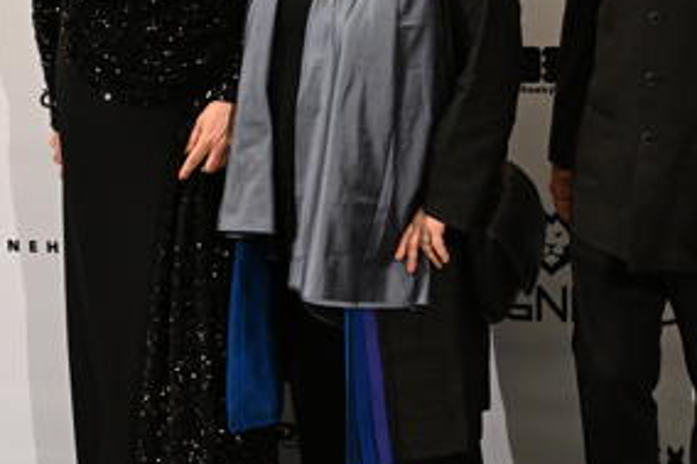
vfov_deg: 15.1
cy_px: 140
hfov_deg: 22.6
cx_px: 405
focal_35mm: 90
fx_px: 1741
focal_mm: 37
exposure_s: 1/200
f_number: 5
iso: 3200
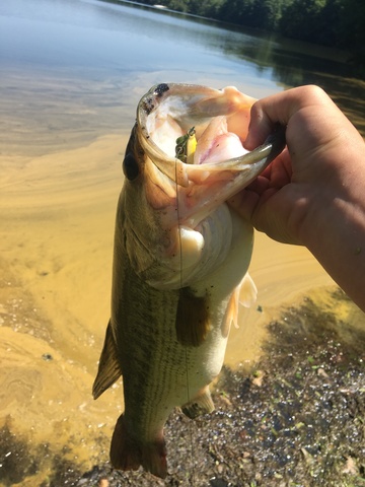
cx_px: 182
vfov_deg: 61.7
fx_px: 408
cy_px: 244
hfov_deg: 48.2
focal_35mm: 29
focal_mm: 4.15
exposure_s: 1/999
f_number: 2.2
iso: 25
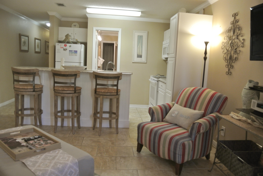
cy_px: 88
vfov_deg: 48.0
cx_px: 132
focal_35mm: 27
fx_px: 197
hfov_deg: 67.3
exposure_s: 1/50
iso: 400
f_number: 3.5
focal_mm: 10
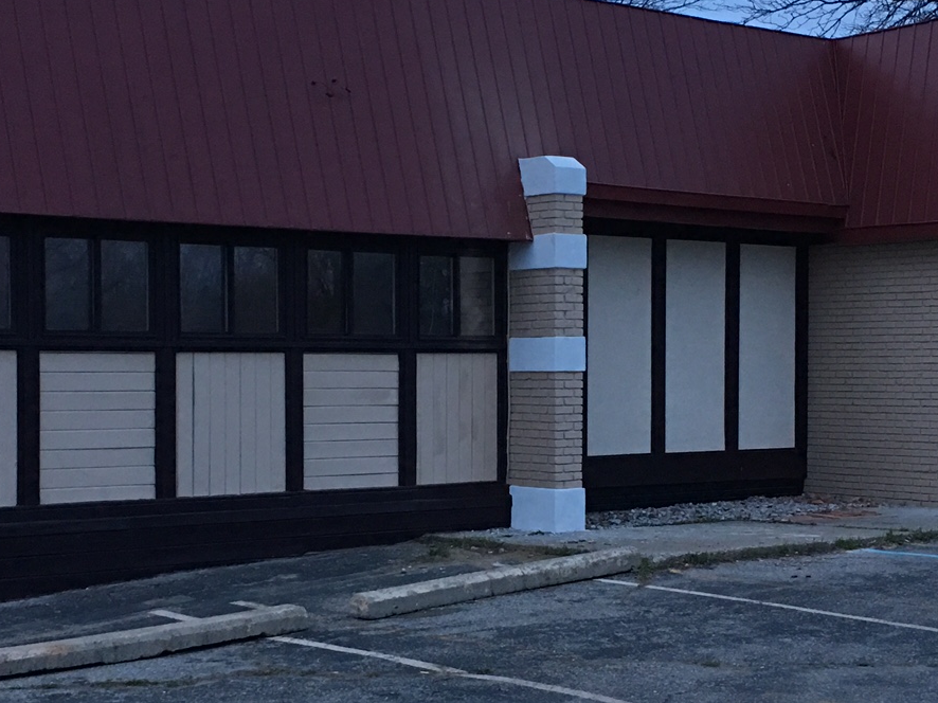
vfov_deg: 22.2
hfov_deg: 29.4
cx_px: 429
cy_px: 430
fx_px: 1788
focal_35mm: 66
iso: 100
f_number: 2.2
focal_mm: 4.15
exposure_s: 1/15
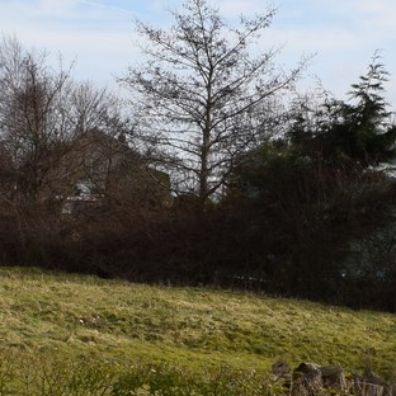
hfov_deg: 14.6
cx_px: 213
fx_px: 1540
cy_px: 246
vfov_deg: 14.6
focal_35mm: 119
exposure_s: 1/320
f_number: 9
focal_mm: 18
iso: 200
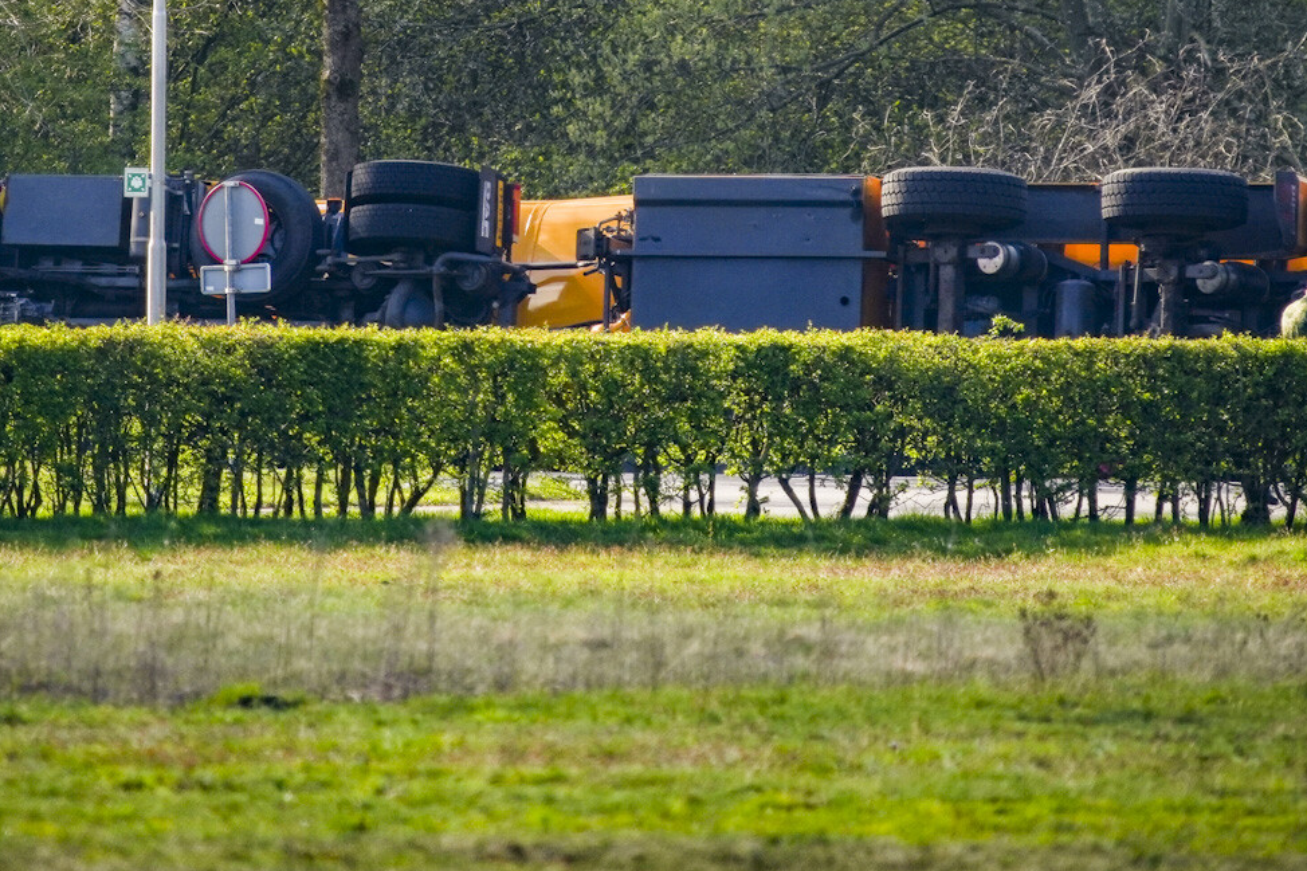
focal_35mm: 1183
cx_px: 479
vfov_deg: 1.2
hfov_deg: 1.7
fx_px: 42939
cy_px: 47
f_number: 6.3
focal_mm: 600
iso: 320
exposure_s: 1/640
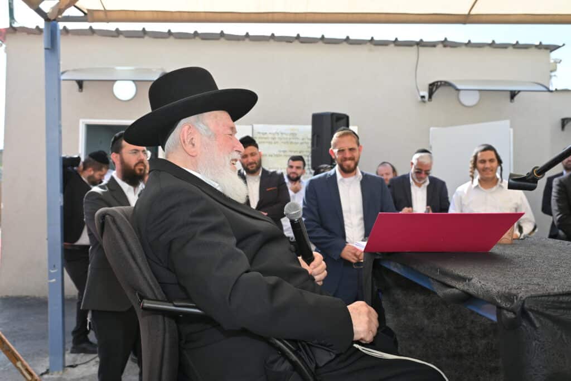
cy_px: 190
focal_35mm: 35
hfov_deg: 54.4
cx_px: 286
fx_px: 555
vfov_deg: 37.9
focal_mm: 35
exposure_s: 1/160
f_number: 6.3
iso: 100
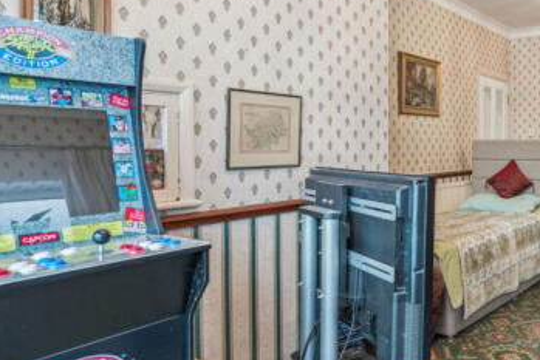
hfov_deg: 56.1
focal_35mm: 30
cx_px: 454
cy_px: 166
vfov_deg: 43.6
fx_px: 450
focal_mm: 16
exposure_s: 1/25
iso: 640
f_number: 5.6
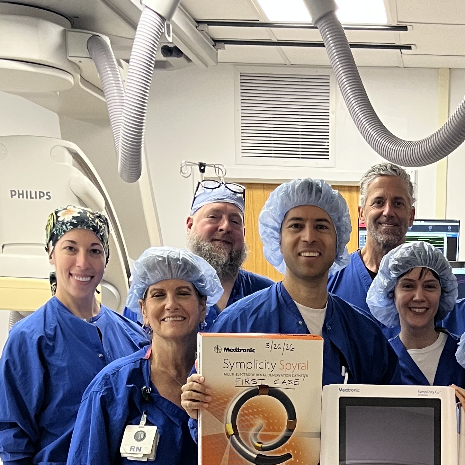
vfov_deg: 22.9
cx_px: 429
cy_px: 559
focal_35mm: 69
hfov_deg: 24.2
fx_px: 1049
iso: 250
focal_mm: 5.1
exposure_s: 1/60
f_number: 1.6
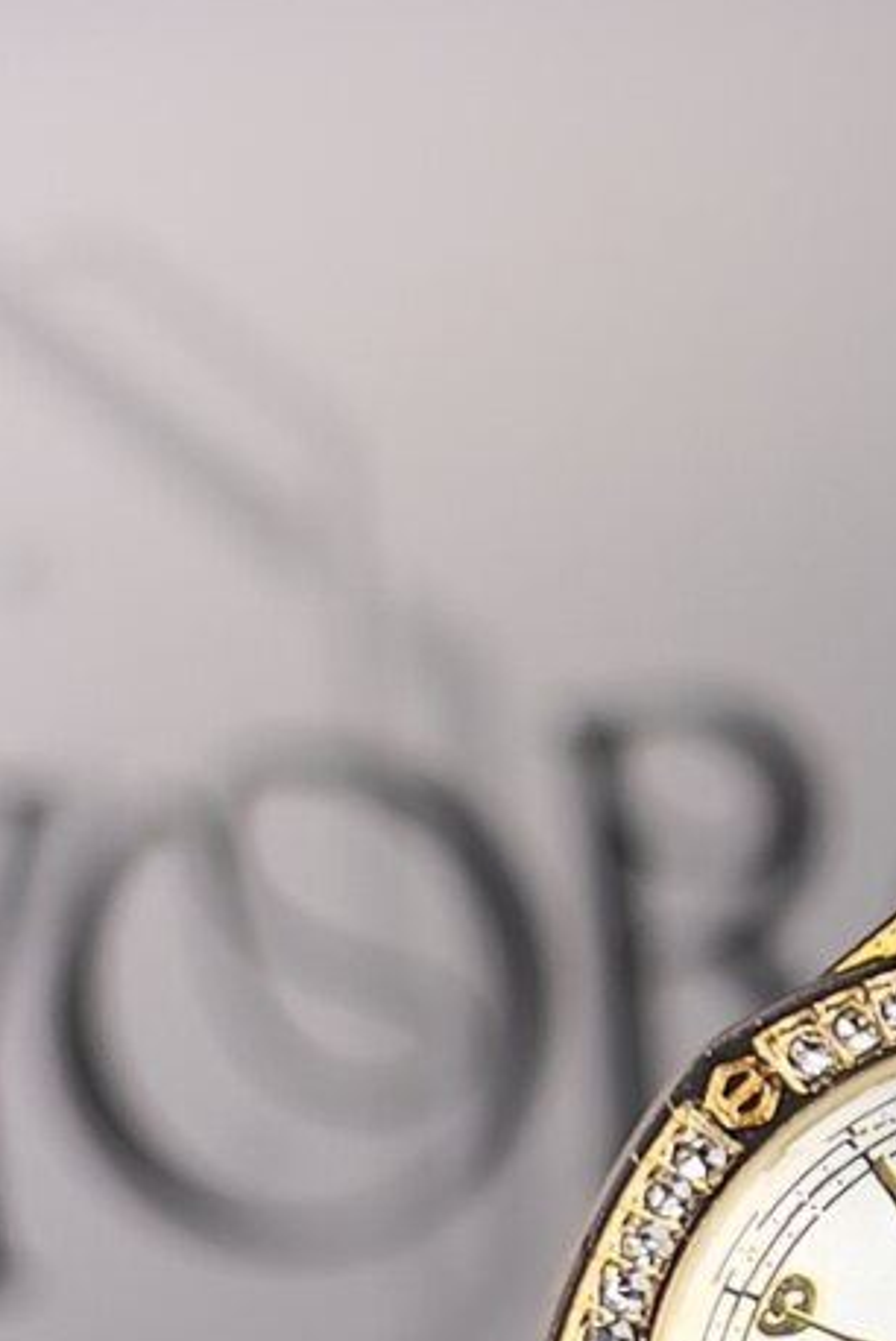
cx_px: 1098
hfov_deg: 9.0
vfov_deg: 13.3
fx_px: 5628
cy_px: 1482
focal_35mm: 151
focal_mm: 5.7
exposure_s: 1/353
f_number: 1.5
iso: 50
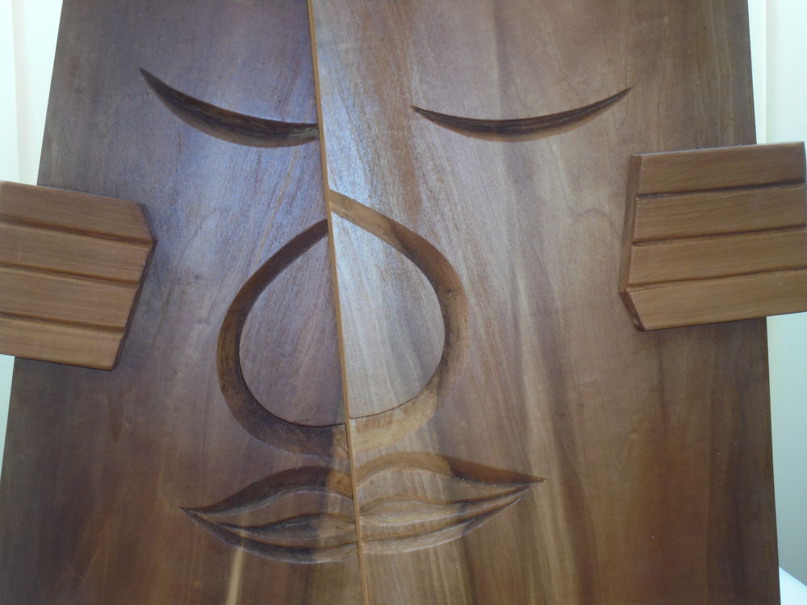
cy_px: 302
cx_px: 404
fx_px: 1002
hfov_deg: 43.9
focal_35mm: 43
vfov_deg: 33.6
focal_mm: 7.8
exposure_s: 1/50
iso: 200
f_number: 4.5
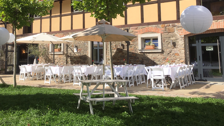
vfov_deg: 27.8
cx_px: 91
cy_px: 26
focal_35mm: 42
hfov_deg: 48.1
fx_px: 249
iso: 25
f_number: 2.2
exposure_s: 1/1374
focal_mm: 4.15
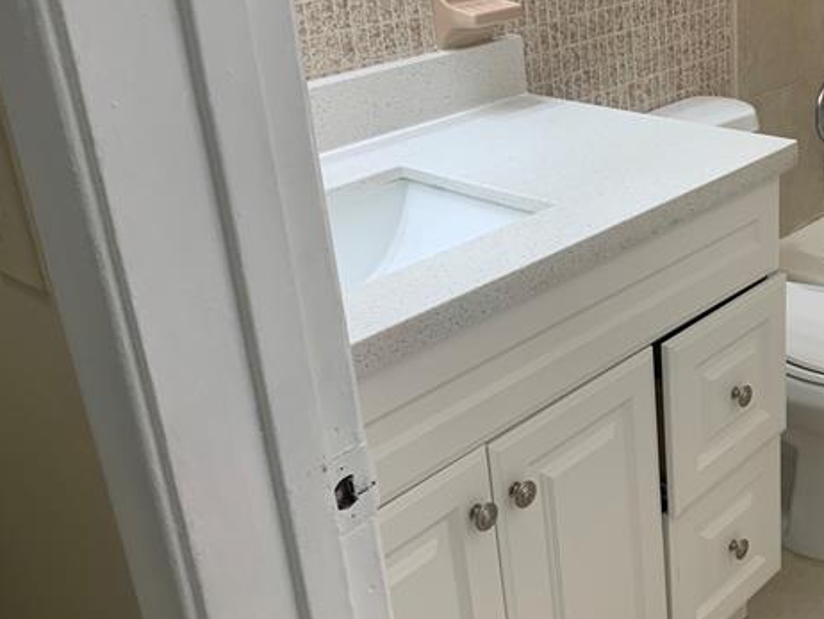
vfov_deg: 32.1
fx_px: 1072
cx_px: 651
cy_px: 246
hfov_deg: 40.4
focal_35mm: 45
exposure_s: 1/60
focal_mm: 4.25
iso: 50
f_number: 1.8
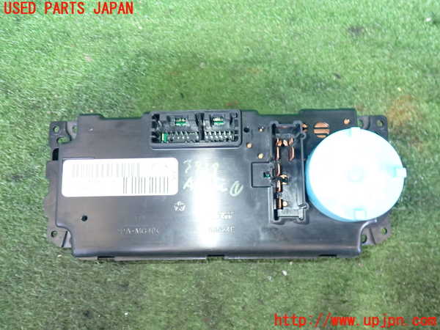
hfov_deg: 60.0
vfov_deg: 46.8
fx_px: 381
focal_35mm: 30
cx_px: 220
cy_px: 165
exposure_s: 1/30
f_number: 2.3
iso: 640
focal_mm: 5.4
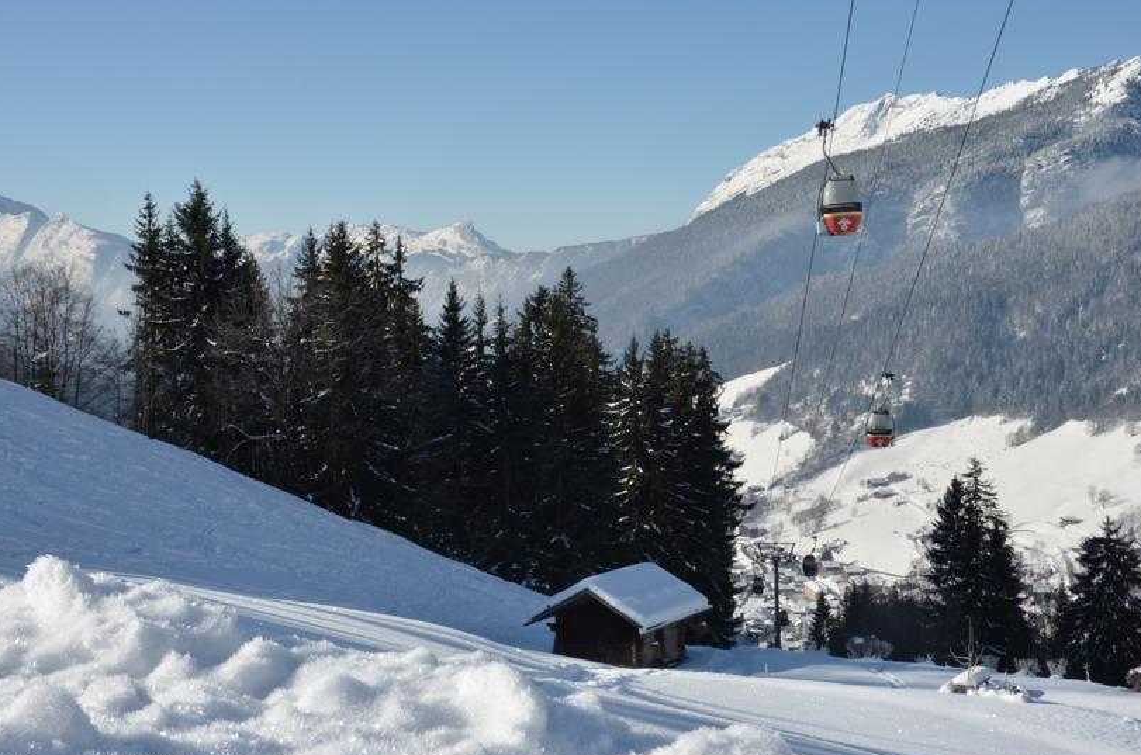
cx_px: 629
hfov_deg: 35.1
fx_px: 1803
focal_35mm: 57
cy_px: 342
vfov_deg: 23.7
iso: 100
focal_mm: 34
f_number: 18
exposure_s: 1/100
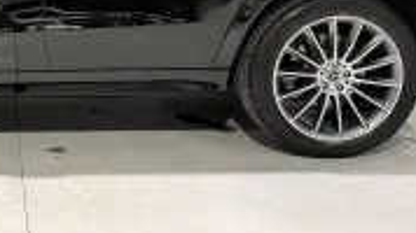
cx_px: 12
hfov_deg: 35.8
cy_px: -33
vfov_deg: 21.3
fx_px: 584
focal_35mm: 53
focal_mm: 6.76
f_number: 1.78
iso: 160
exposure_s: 1/50
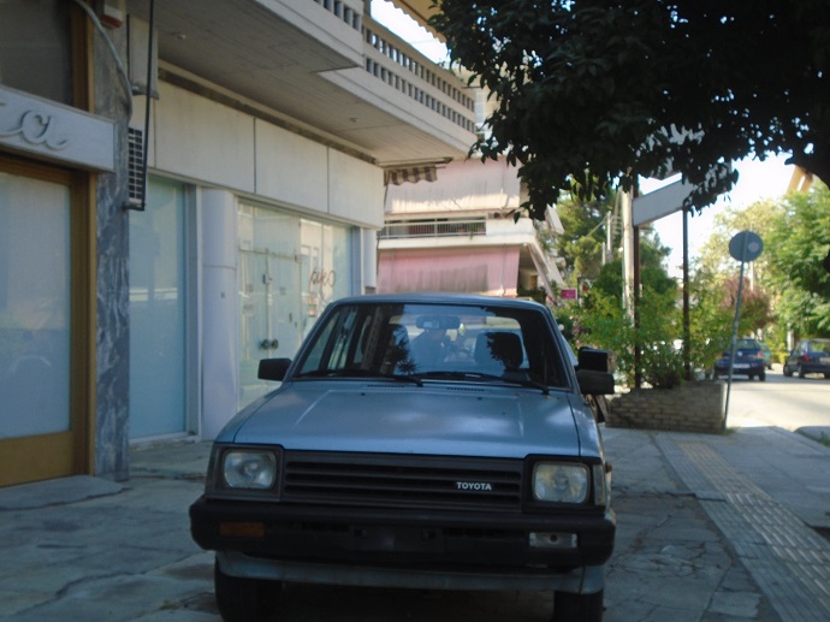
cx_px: 415
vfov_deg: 34.3
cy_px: 311
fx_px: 1007
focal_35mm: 42
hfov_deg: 44.8
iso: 100
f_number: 4.1
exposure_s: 1/160
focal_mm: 7.4
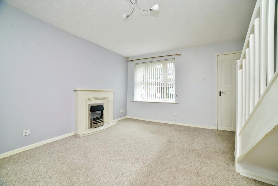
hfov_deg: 104.2
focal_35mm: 14
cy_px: 93
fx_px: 108
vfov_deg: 81.2
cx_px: 139
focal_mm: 14
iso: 250
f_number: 8
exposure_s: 1/6
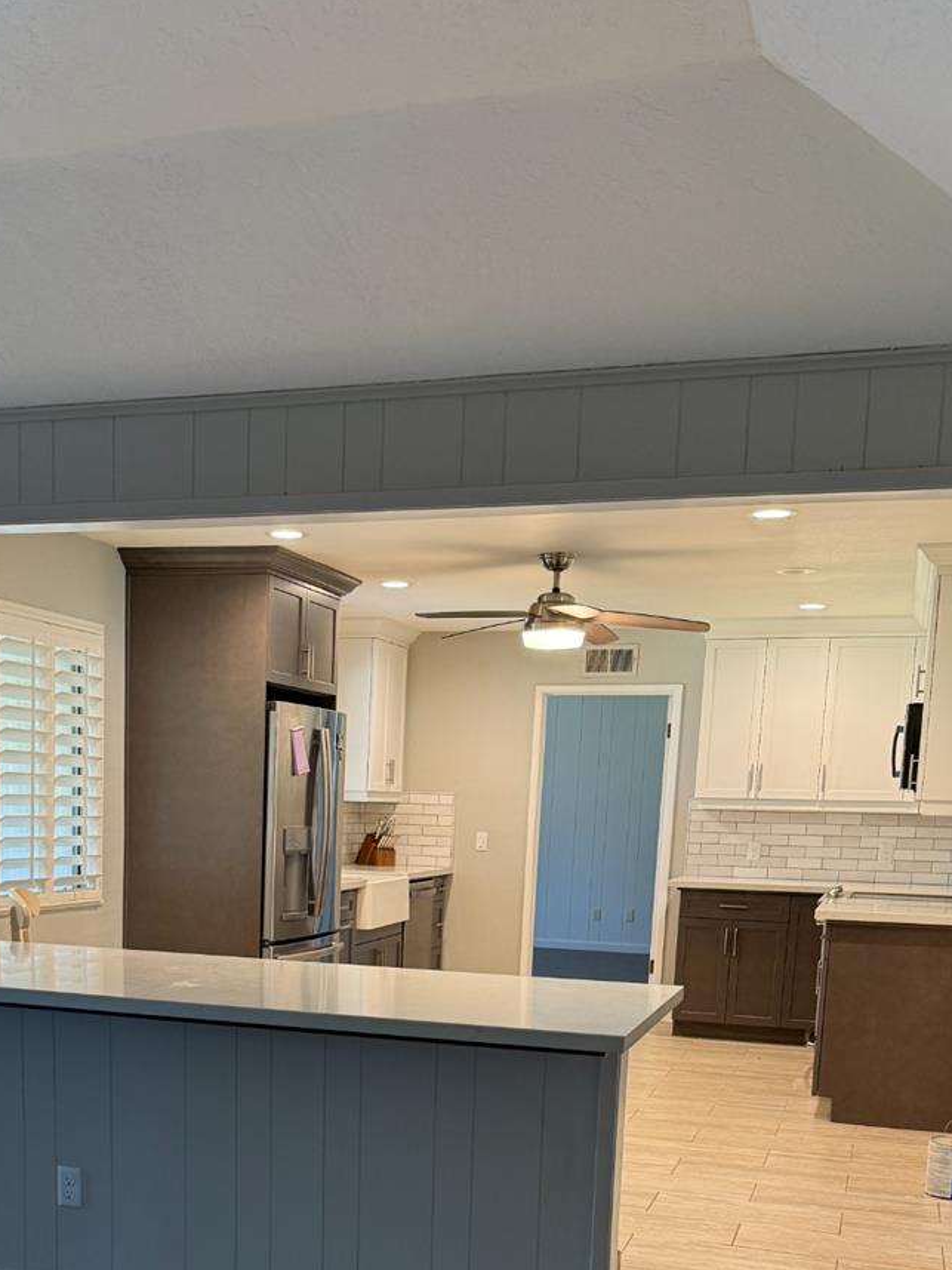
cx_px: 316
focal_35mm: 42
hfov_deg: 34.0
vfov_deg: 42.6
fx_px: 1540
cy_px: 1034
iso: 200
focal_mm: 6.76
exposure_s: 1/60
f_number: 1.78
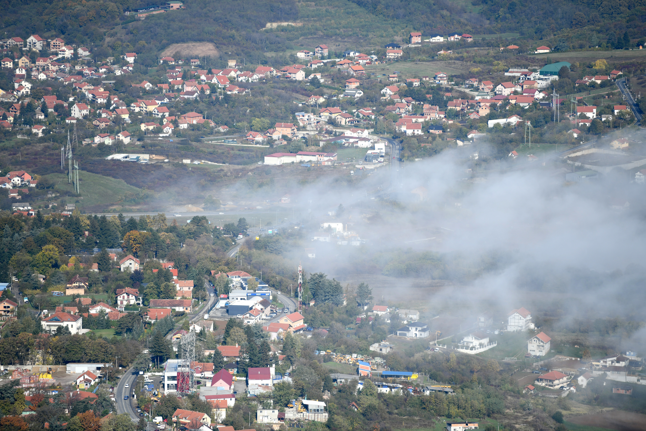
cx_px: 323
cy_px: 216
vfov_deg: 6.9
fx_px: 3589
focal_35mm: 200
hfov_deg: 10.3
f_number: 3.2
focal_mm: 200
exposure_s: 1/4000
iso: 200
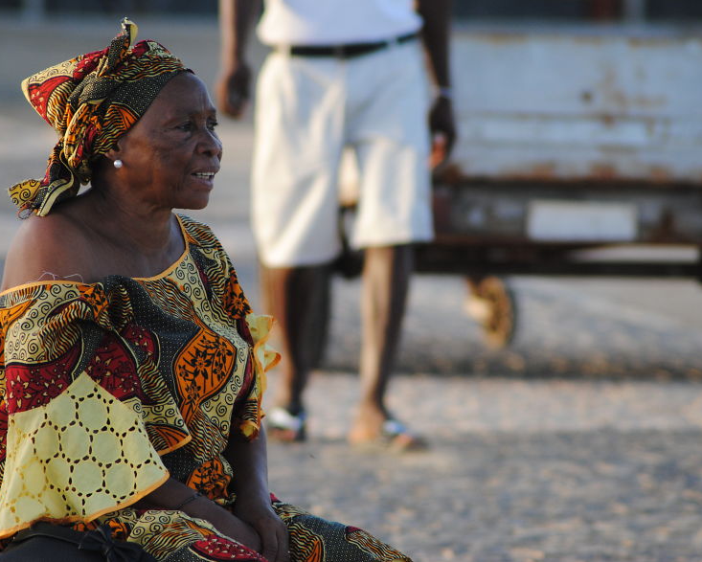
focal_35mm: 406
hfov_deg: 4.8
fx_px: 8439
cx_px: 322
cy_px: 281
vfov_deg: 3.8
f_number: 5
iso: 400
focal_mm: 240
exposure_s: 1/320
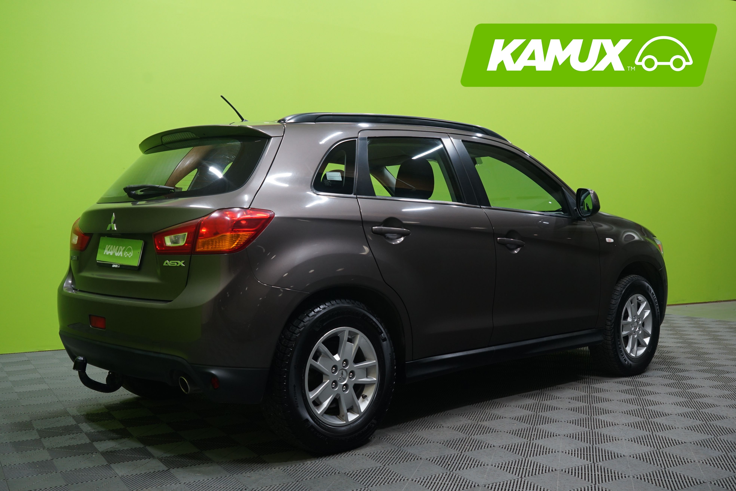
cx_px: 368
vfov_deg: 36.9
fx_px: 736
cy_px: 246
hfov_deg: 53.1
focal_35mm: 36
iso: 800
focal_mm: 36
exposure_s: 1/25
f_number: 5.6
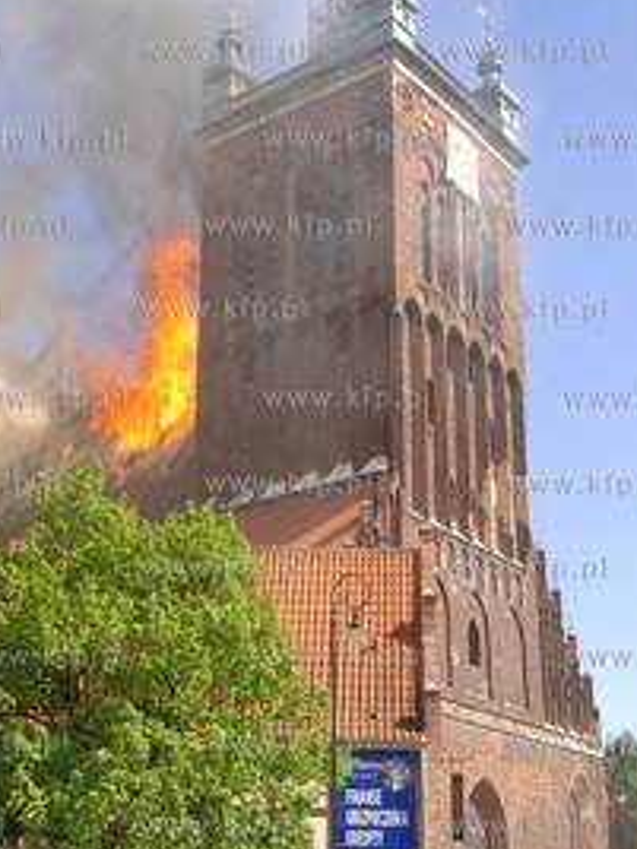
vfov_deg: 35.7
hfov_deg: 27.1
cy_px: 393
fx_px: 1318
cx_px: 244
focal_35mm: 54
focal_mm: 25
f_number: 8
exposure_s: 1/400
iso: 400
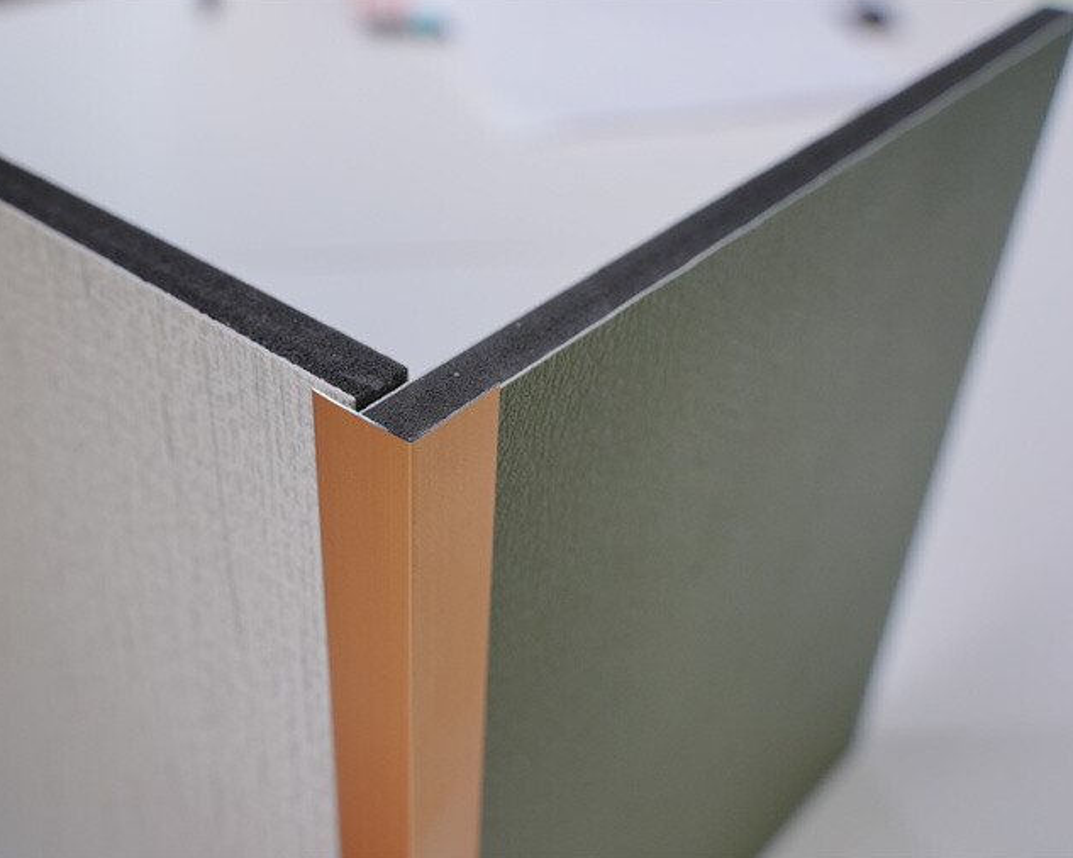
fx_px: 1302
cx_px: 451
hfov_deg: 44.7
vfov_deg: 36.5
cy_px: 427
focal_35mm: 41
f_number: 8
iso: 1250
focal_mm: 36
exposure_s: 1/80
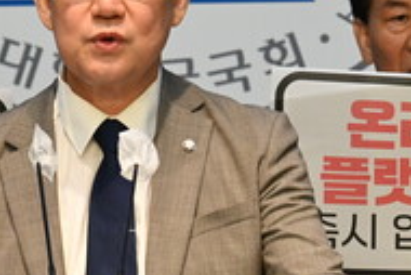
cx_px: 84
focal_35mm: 709
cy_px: 65
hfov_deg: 2.9
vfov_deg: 1.9
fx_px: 8100
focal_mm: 150
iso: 1400
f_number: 5.3
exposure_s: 1/250
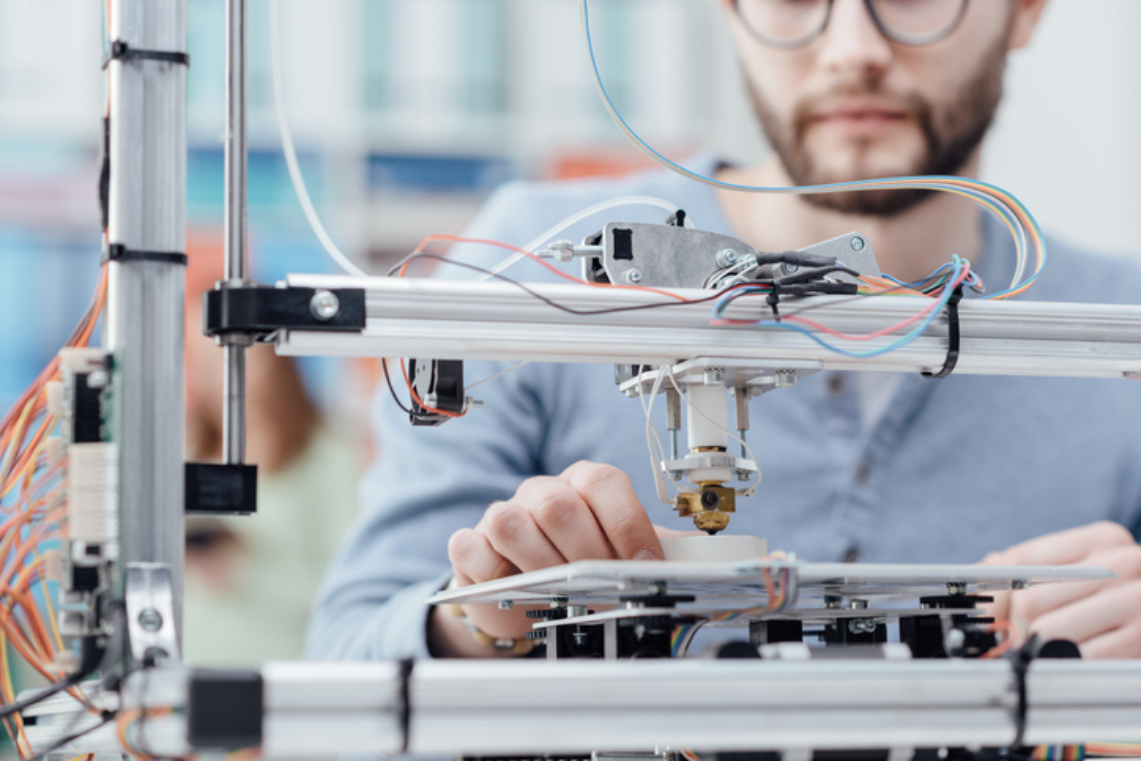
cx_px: 570
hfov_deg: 23.9
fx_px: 2694
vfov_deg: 16.1
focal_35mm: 85
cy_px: 380
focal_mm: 85
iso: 100
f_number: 3.5
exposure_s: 1/125
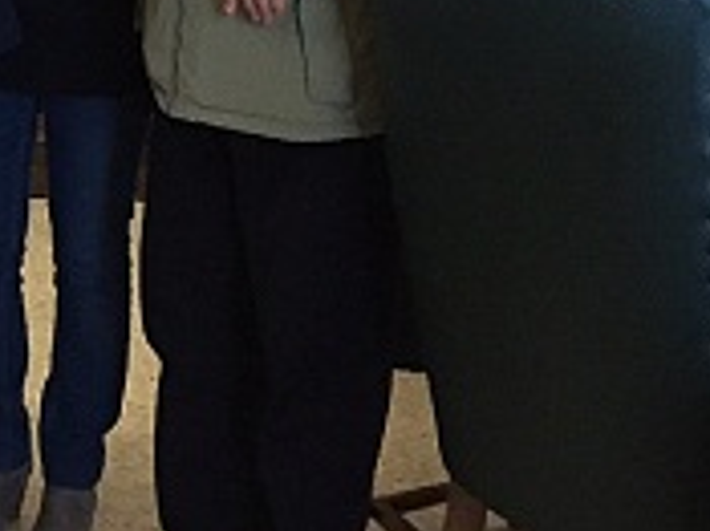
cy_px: -99
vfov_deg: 13.3
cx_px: -353
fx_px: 2214
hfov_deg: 16.6
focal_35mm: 108
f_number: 2.2
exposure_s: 1/20
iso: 250
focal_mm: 4.15
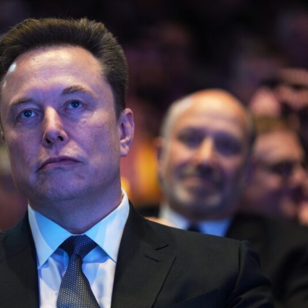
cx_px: 82
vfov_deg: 6.3
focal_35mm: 278
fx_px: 2798
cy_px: 154
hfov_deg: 6.3
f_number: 4
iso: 2000
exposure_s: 1/80
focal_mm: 217
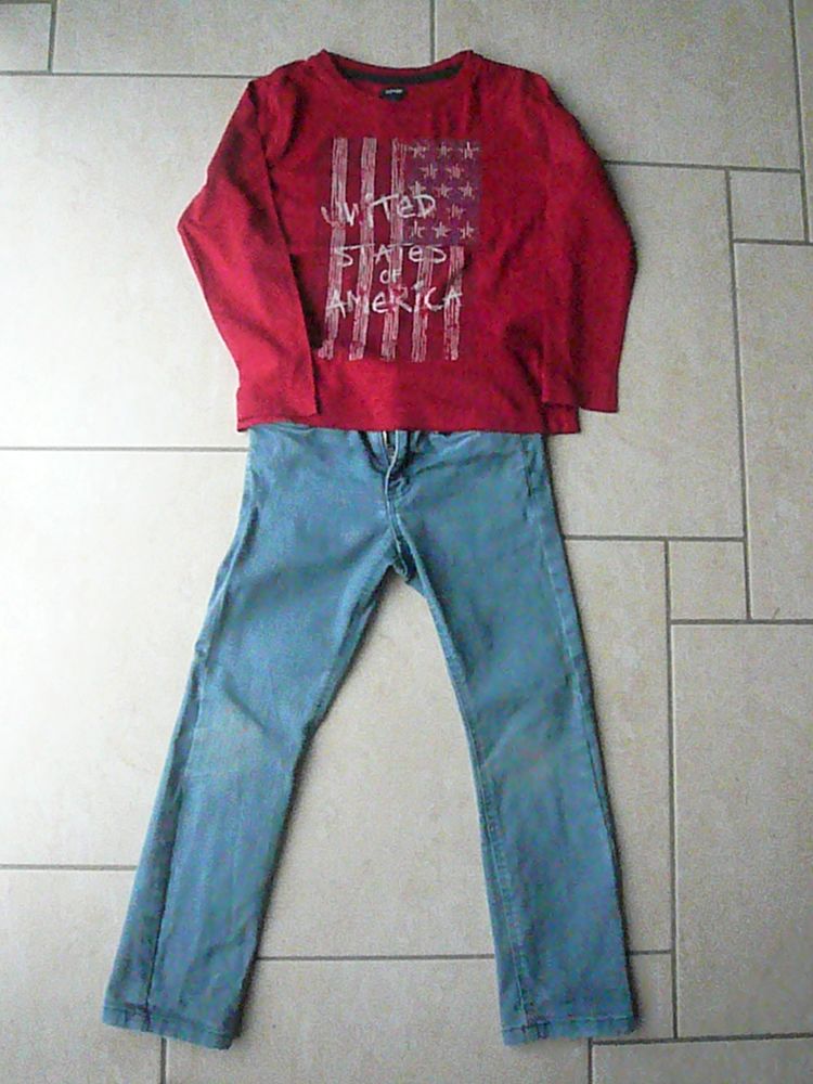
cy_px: 542
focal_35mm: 28
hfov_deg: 49.7
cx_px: 406
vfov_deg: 63.4
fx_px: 877
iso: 3200
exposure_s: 1/200
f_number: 8
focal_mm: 4.6
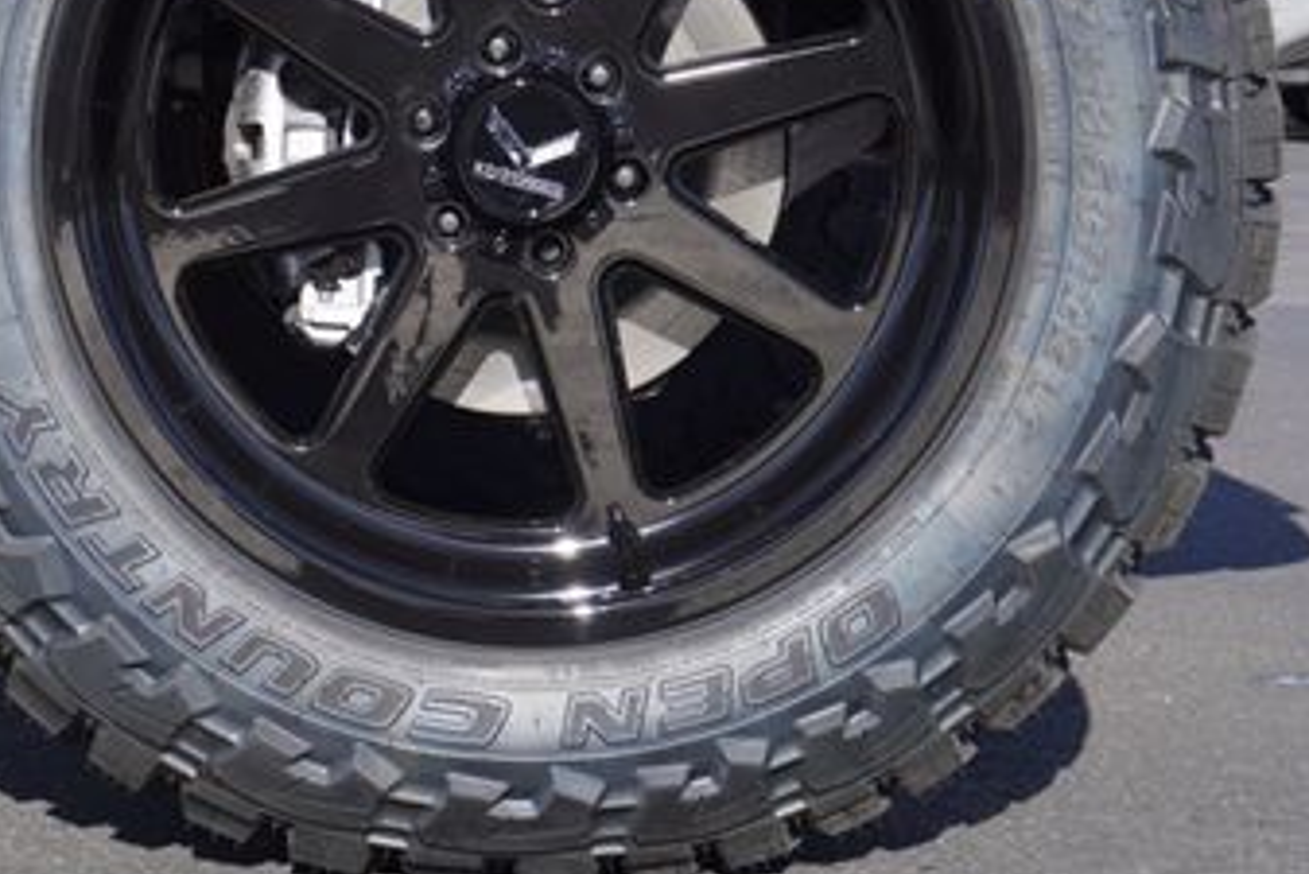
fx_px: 4147
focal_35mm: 114
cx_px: 420
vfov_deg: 12.0
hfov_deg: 17.9
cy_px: 151
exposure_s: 1/160
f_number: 8
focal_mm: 40
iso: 100
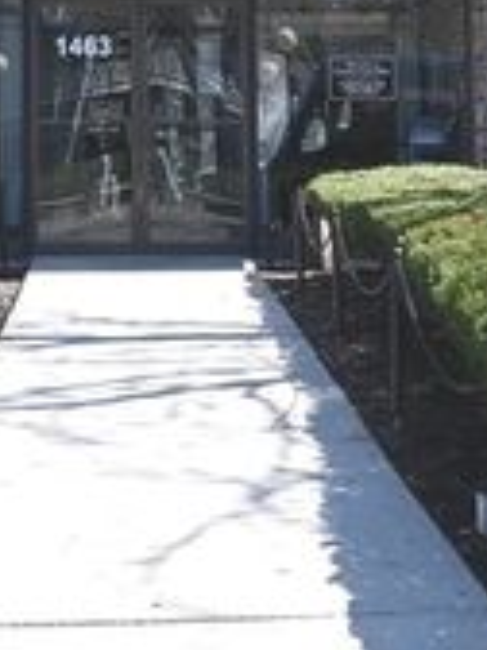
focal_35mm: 103
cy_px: -58
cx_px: 93
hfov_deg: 14.3
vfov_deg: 18.4
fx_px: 1932
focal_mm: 16
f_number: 5.6
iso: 125
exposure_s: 1/250
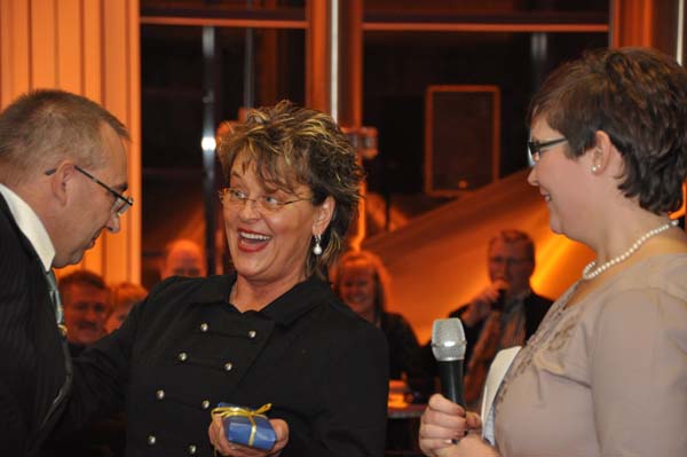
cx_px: 344
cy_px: 228
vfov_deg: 10.1
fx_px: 2574
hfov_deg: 15.2
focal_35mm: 135
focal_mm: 90
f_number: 5.3
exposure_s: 1/60
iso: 1100
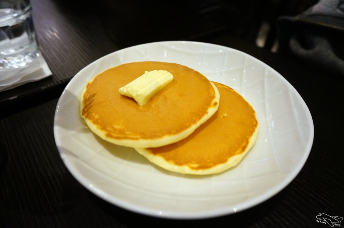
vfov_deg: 53.0
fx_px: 229
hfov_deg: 73.8
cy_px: 114
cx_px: 172
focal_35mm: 24
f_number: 3.5
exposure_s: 1/60
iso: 1000
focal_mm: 16
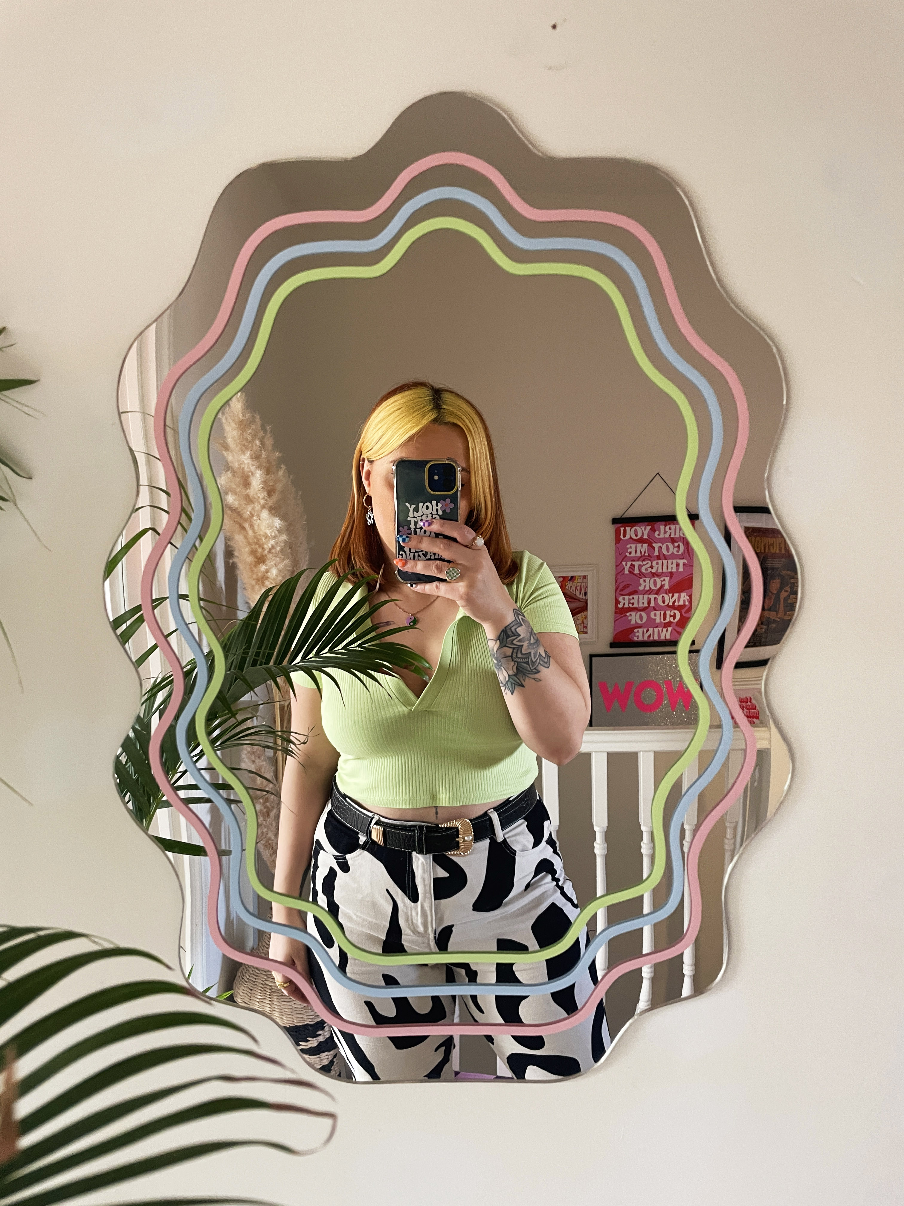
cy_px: 603
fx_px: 905
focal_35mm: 26
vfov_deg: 67.3
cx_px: 452
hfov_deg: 53.1
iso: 250
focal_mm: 4.2
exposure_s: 1/60
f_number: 1.6
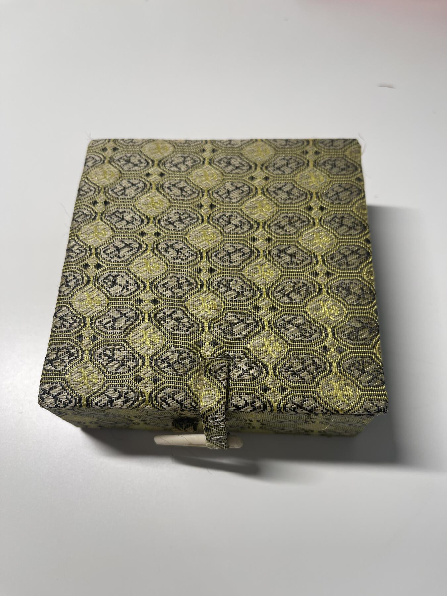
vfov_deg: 69.4
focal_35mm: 25
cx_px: 224
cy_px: 298
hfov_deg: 54.9
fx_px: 430
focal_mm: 5.1
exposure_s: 1/100
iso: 40
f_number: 1.6
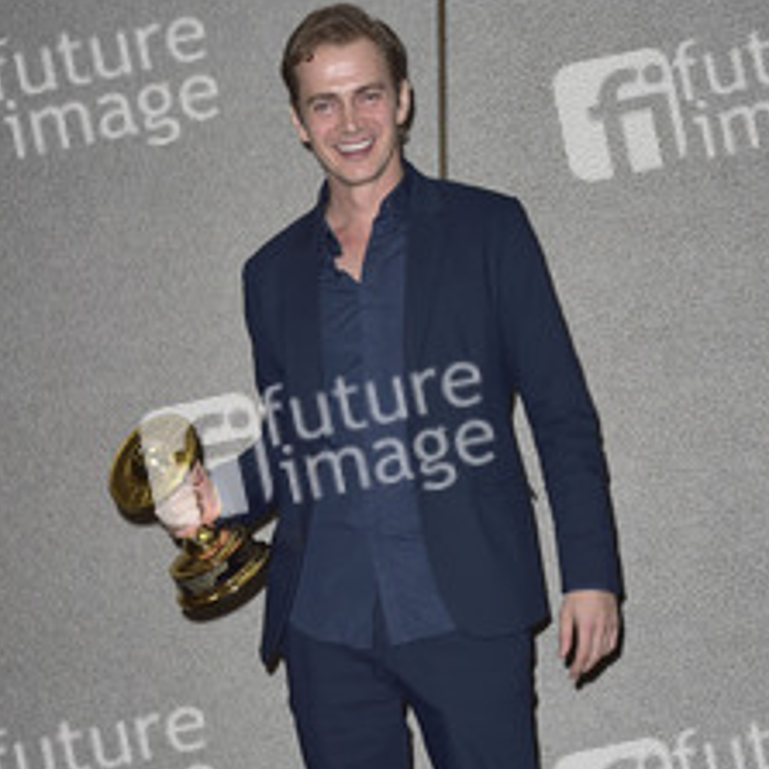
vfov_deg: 27.6
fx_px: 1533
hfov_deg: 28.1
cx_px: 419
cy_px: 617
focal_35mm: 61
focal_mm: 40
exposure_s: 1/250
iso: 500
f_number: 6.3
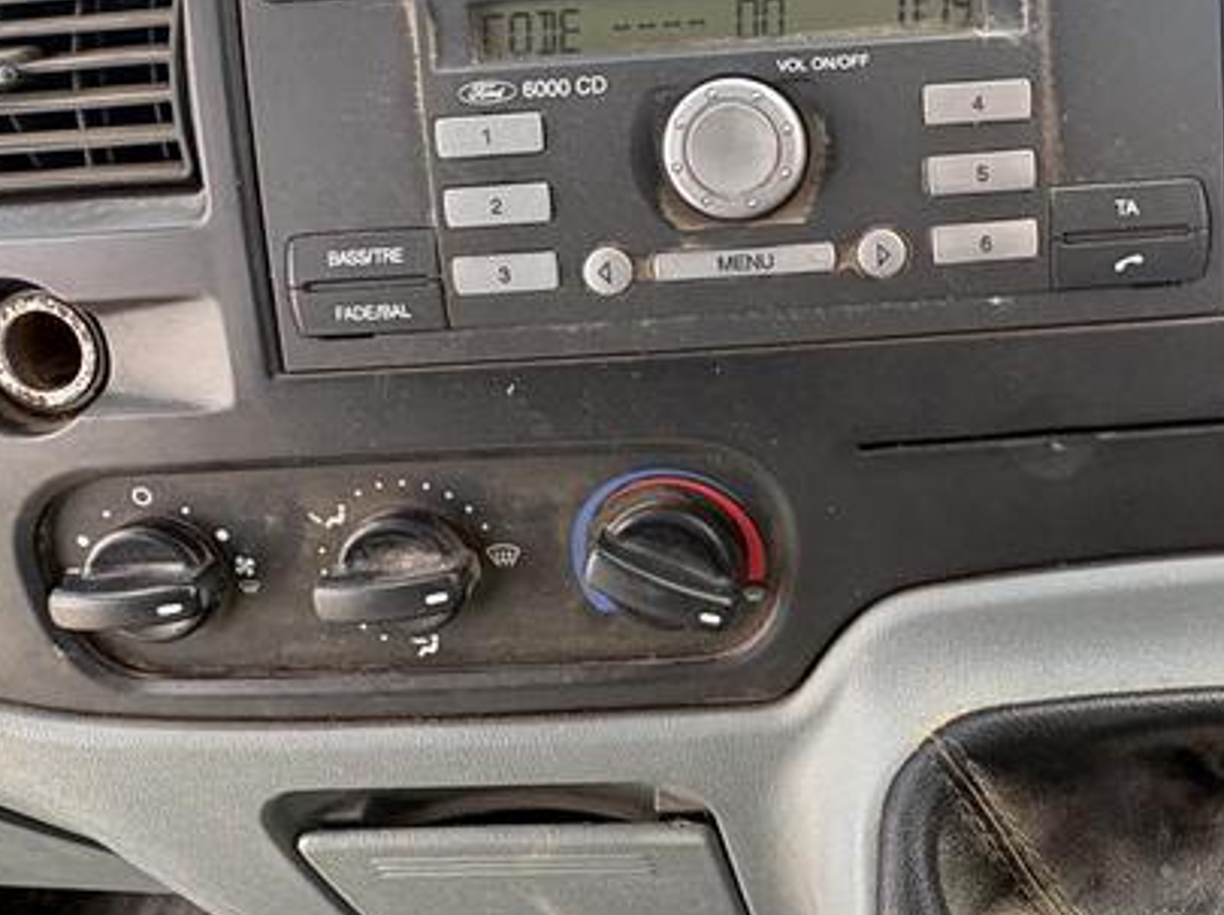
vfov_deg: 43.9
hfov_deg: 56.7
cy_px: 230
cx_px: 849
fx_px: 1095
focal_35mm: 31
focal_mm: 2.22
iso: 100
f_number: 2.2
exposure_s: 1/107
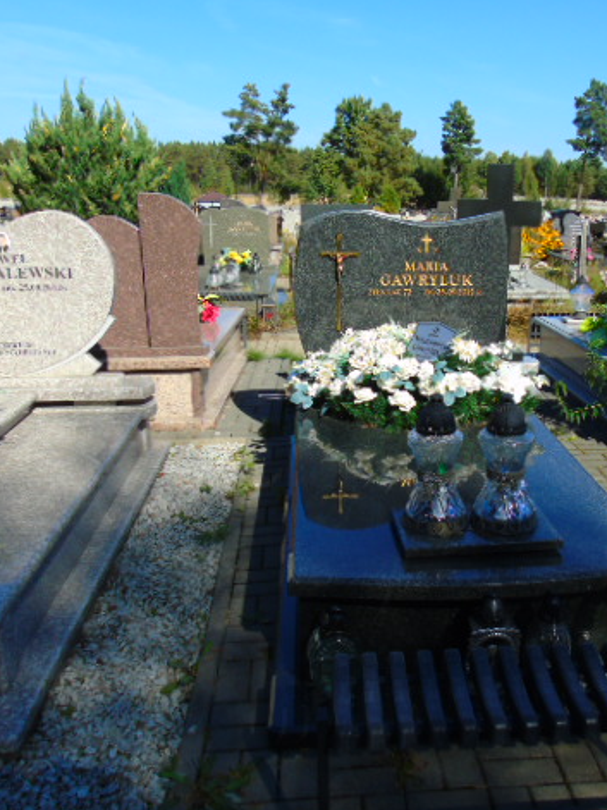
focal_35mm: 34
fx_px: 795
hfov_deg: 41.2
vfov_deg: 54.0
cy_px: 404
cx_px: 406
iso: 80
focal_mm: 4.4
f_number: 3.4
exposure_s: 1/800
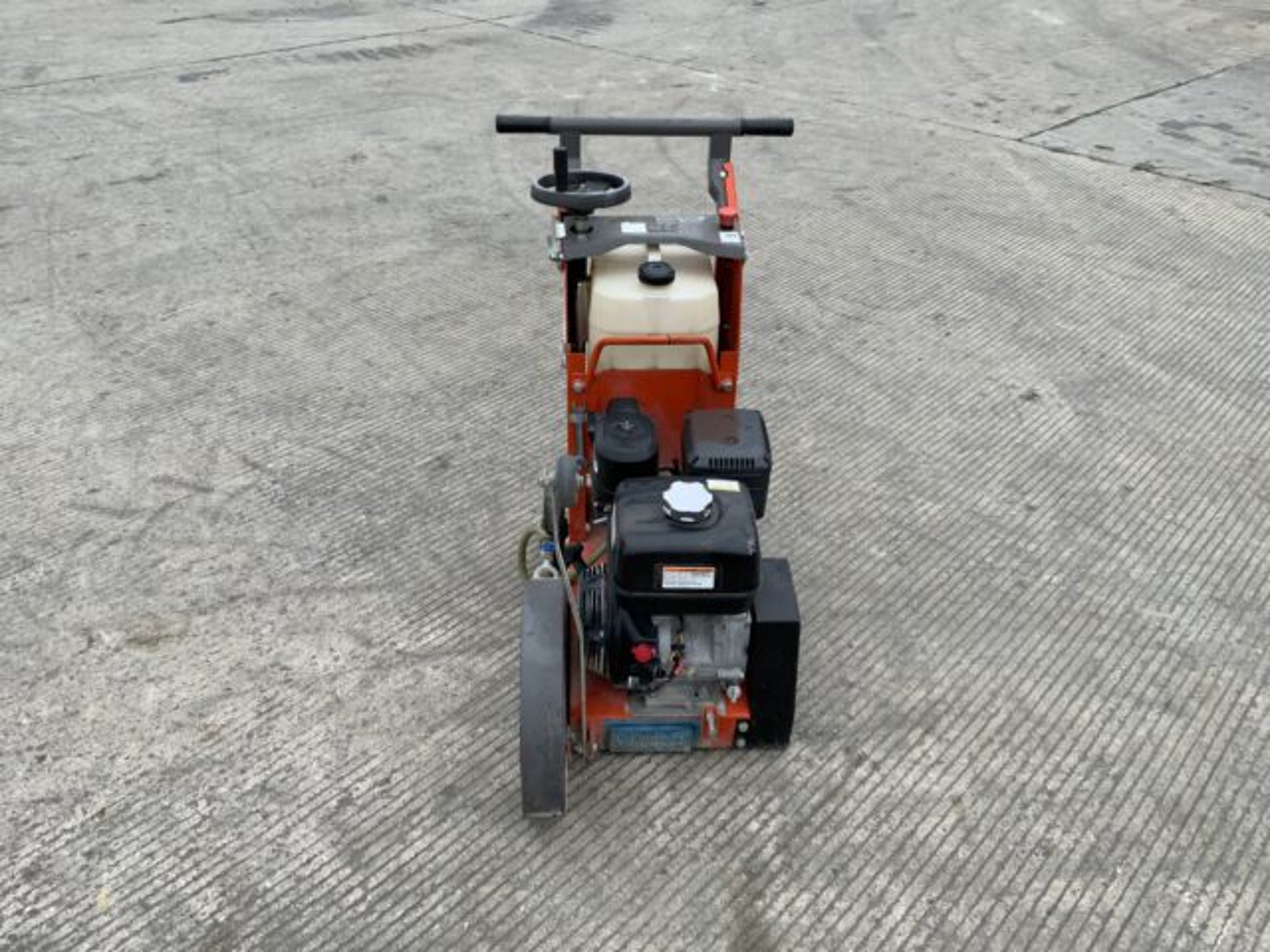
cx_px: 635
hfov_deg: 61.7
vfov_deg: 48.2
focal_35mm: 29
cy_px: 476
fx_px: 1064
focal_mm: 3
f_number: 1.8
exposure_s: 1/122
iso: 20
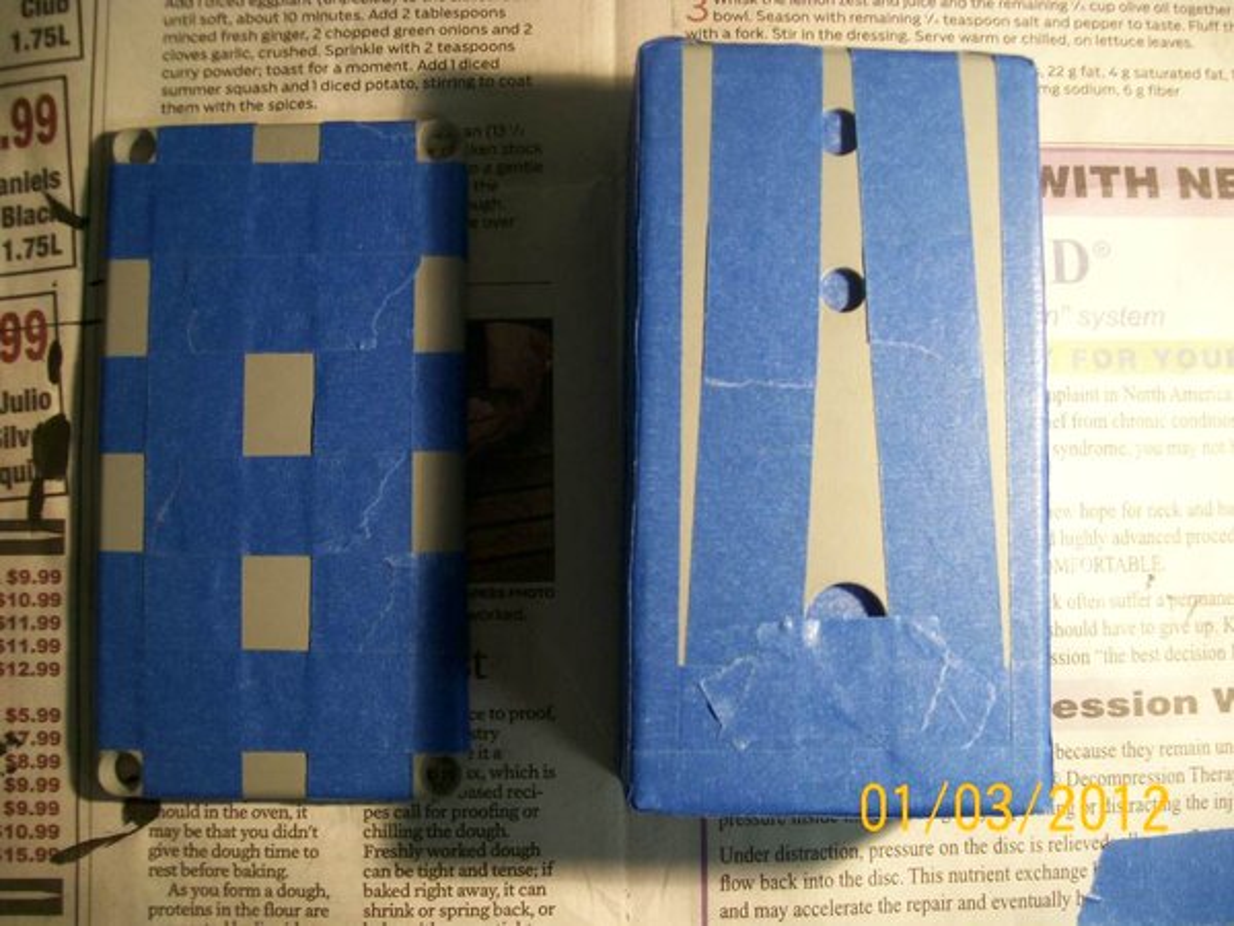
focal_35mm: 36
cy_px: 463
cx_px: 617
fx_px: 1283
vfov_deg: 39.7
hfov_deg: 51.4
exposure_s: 1/32
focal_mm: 6
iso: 112
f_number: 2.7
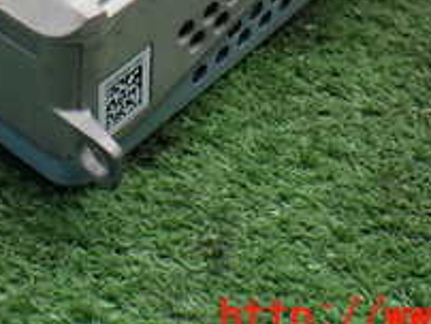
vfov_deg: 15.6
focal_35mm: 89
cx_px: 62
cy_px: -134
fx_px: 1109
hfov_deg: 21.6
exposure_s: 1/125
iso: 500
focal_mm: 5.4
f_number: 2.3
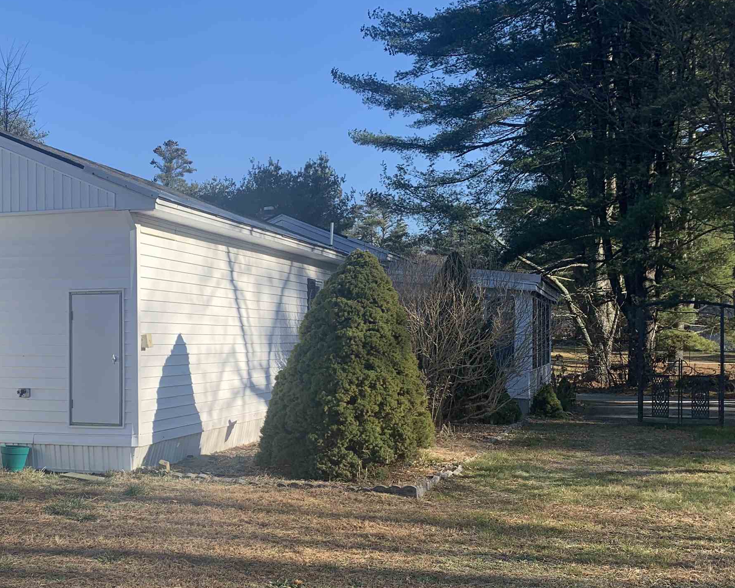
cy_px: 340
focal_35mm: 44
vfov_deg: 34.1
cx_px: 211
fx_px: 957
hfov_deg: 41.1
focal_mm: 4.25
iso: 25
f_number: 1.8
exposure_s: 1/1585
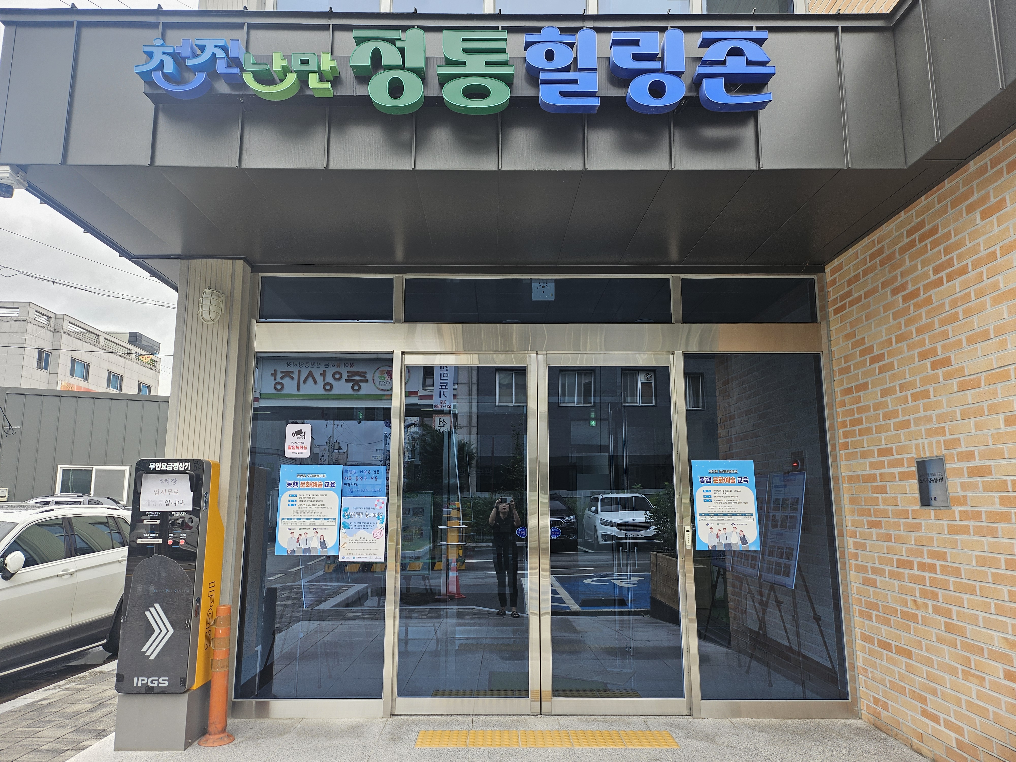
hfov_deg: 71.6
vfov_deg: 56.8
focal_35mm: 24
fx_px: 704
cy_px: 381
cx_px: 508
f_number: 1.8
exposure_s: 1/196
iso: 50
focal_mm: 5
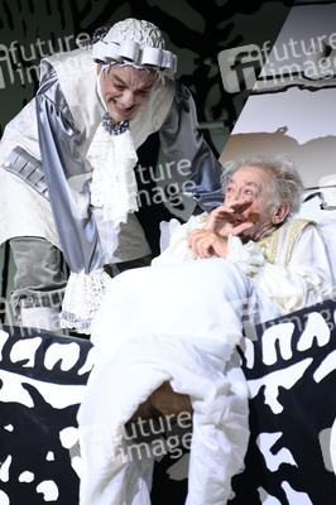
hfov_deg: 6.0
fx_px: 3225
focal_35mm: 230
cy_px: 252
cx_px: 168
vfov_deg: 9.0
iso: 1250
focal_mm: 230
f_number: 5.6
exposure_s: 1/200
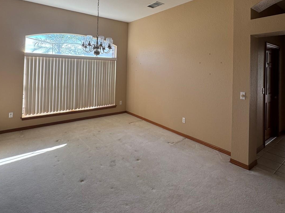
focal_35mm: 21
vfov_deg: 61.3
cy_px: 65
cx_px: 143
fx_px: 173
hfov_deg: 79.0
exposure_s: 1/104
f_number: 2.2
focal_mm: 2.22
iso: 40
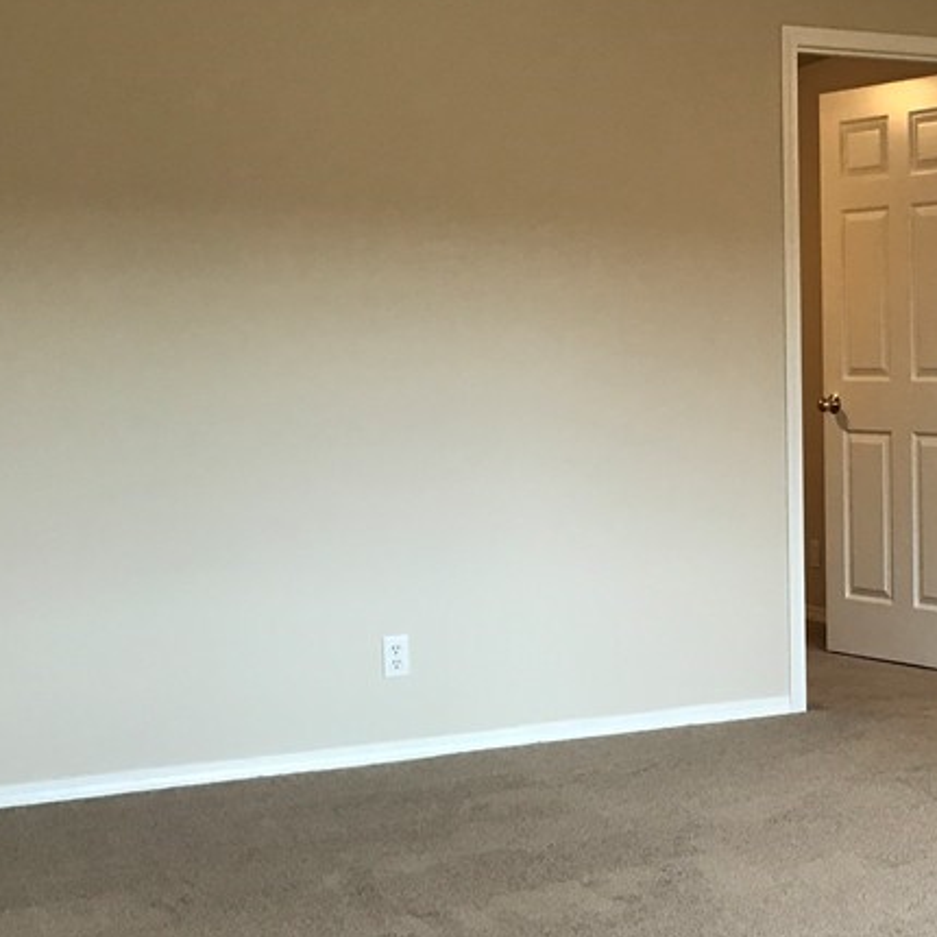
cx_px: 854
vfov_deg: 29.1
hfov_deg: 27.9
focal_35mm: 59
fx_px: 1807
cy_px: 425
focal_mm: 3.99
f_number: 1.8
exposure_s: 1/20
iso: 40
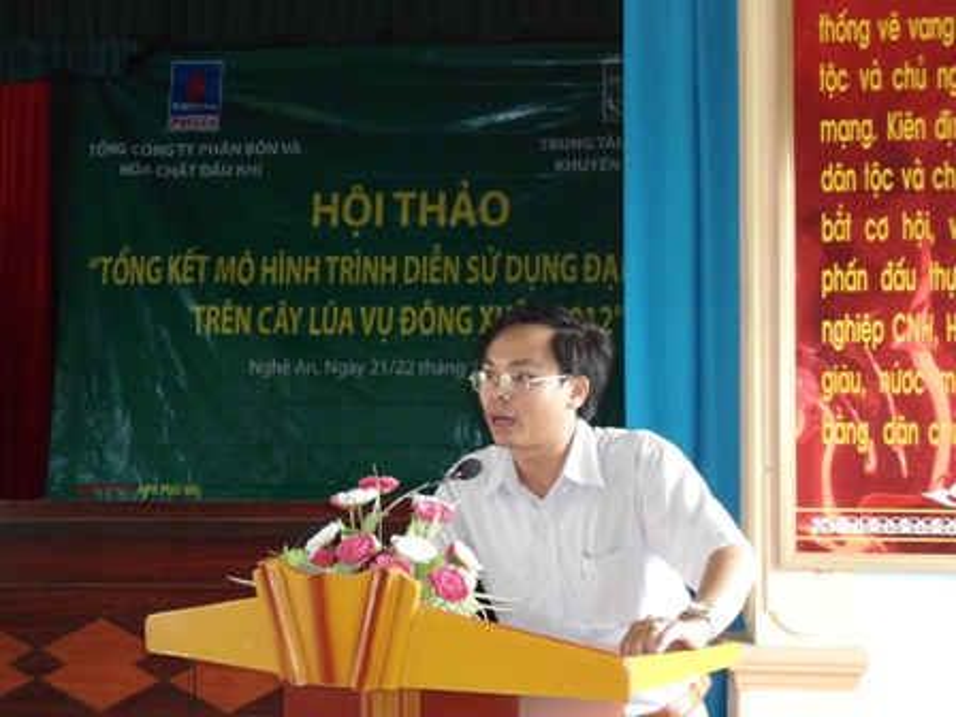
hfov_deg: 36.2
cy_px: 358
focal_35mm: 53
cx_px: 478
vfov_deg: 27.5
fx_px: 1464
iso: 400
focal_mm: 9.5
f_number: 3.9
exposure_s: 1/50
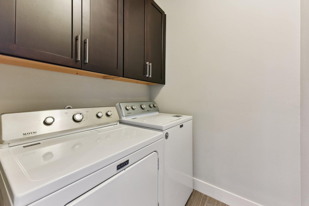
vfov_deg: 81.2
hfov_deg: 104.3
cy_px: 103
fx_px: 120
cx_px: 154
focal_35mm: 14
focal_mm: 14
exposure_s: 1/15
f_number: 8
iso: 1100
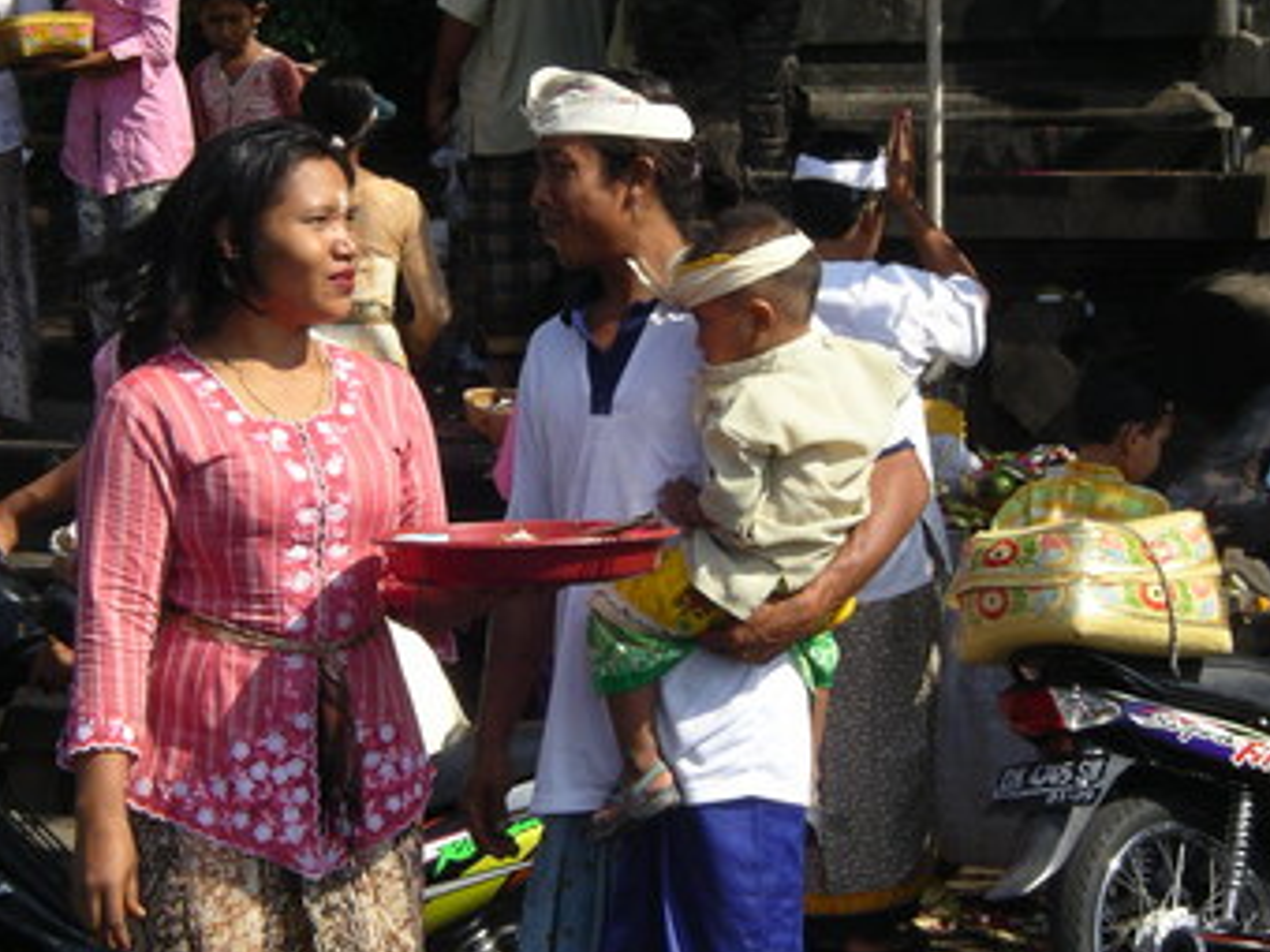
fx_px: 4586
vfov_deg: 11.8
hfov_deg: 15.8
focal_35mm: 125
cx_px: 497
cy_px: 594
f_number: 9.3
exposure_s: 1/125
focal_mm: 14.7
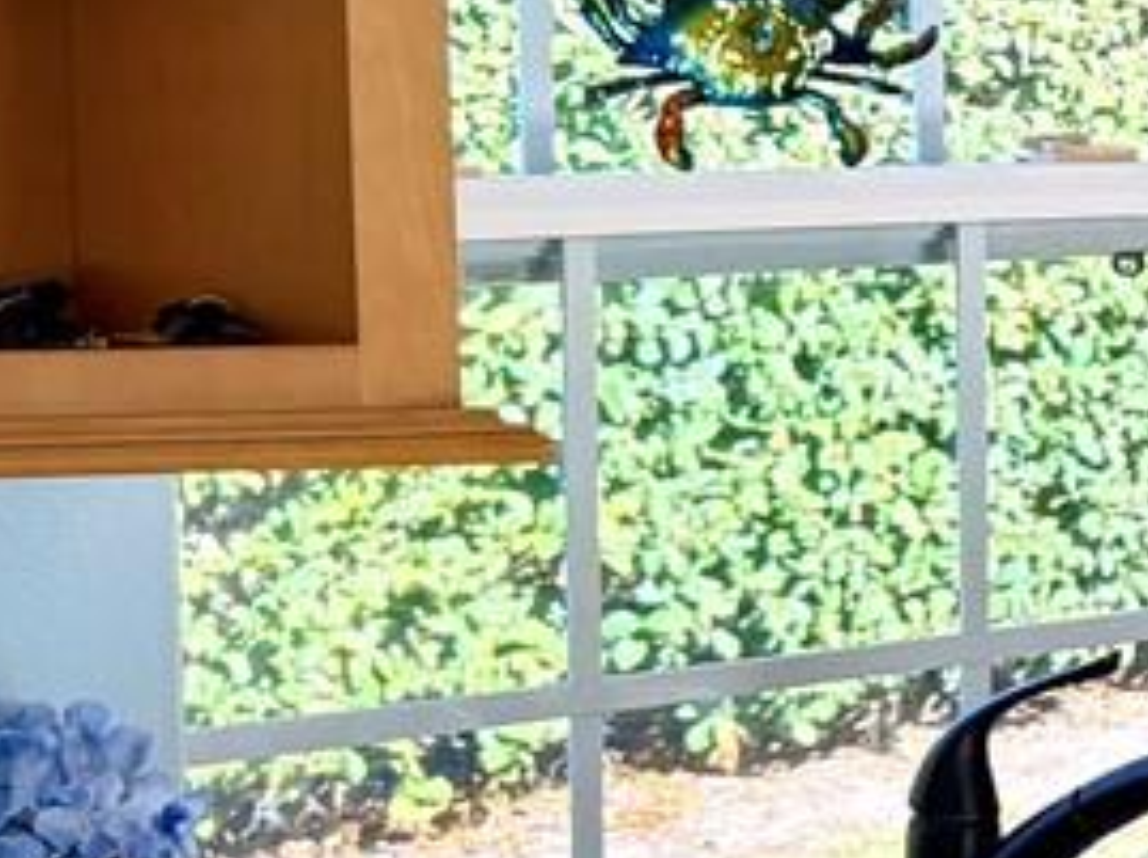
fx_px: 4736
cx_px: 2684
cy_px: 265
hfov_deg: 11.6
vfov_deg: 10.3
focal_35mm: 143
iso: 64
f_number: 1.78
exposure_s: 1/255
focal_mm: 6.76
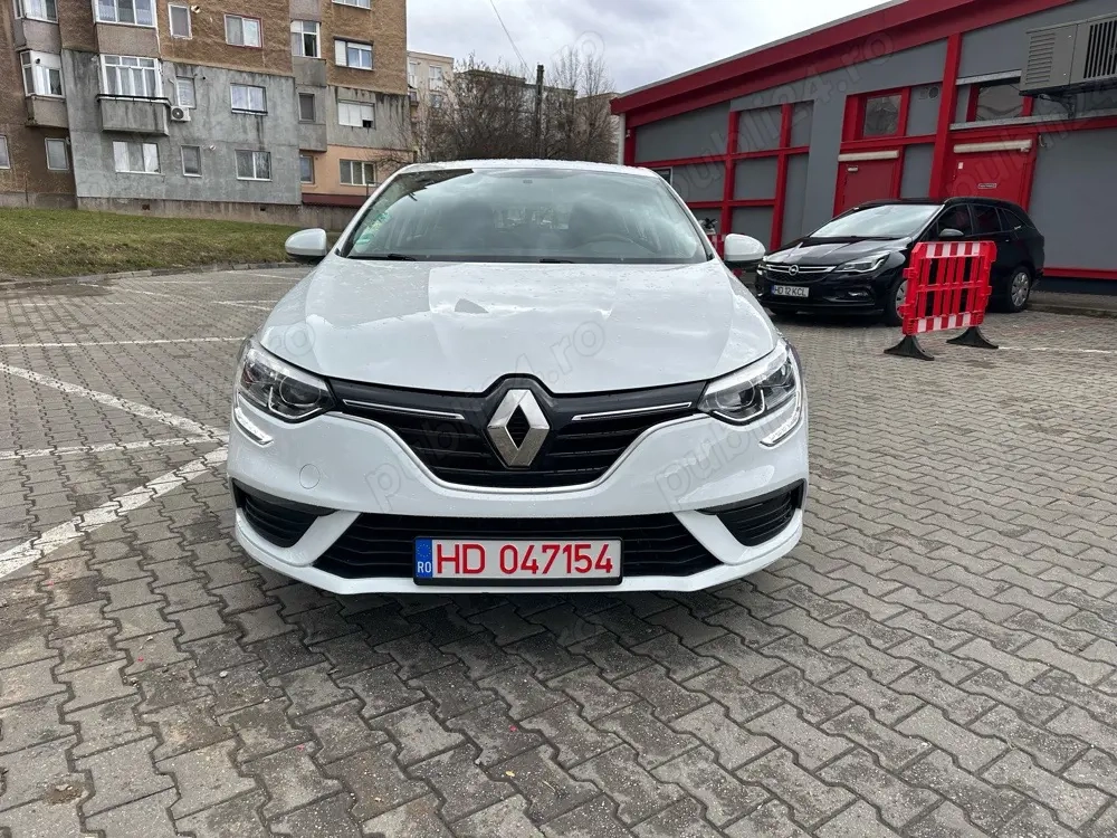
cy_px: 419
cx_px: 558
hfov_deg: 71.6
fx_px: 774
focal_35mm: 24
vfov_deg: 56.8
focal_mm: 6.86
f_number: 1.78
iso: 80
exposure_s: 1/1339
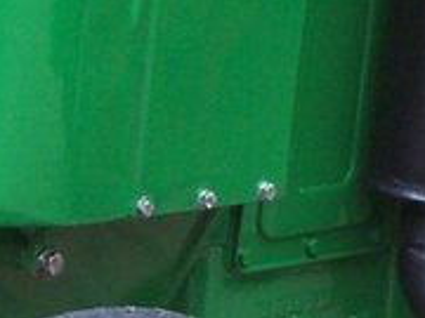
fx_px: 4346
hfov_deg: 5.6
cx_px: 394
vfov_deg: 4.2
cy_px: 21
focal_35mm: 354
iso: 80
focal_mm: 8.7
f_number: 3.2
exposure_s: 1/223
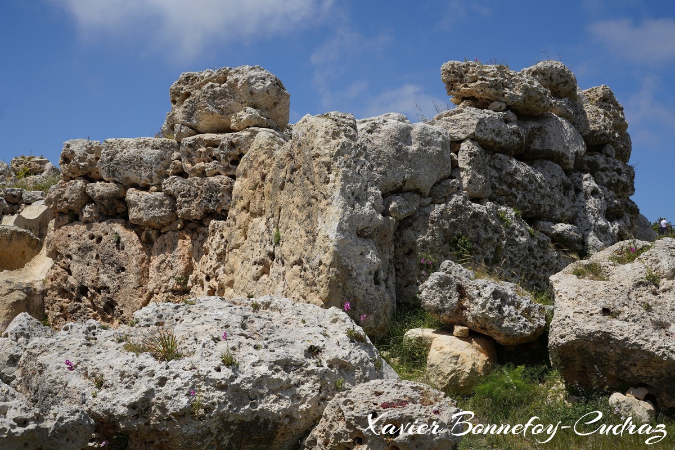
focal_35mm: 44
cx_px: 338
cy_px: 225
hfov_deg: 44.5
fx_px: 825
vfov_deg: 30.5
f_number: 8
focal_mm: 44
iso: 160
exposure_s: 1/800
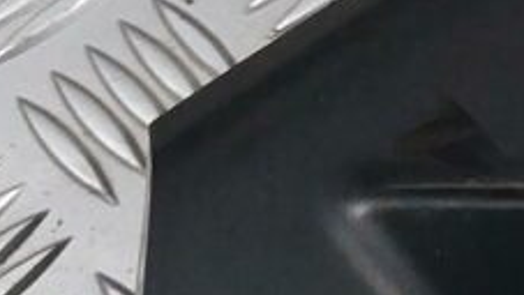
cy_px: 94
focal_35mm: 168
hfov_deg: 10.9
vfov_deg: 7.2
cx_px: 1256
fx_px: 2336
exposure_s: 1/50
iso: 200
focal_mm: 5.23
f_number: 1.8
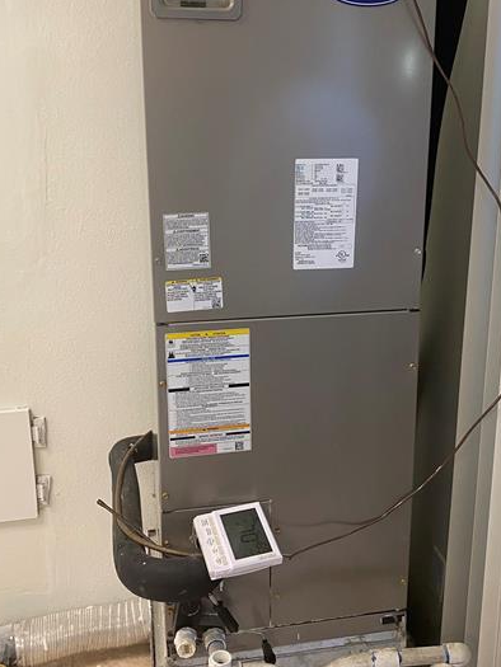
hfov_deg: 37.7
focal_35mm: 38
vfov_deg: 48.8
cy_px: 281
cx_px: 270
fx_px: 733
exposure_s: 1/60
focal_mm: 4.25
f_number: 1.8
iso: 160
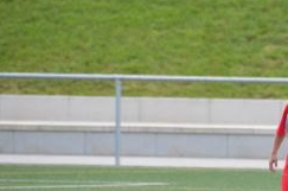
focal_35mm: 742
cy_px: 110
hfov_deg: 2.8
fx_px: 5924
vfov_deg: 1.8
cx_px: 352
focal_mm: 200
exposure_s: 1/500
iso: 400
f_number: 5.6
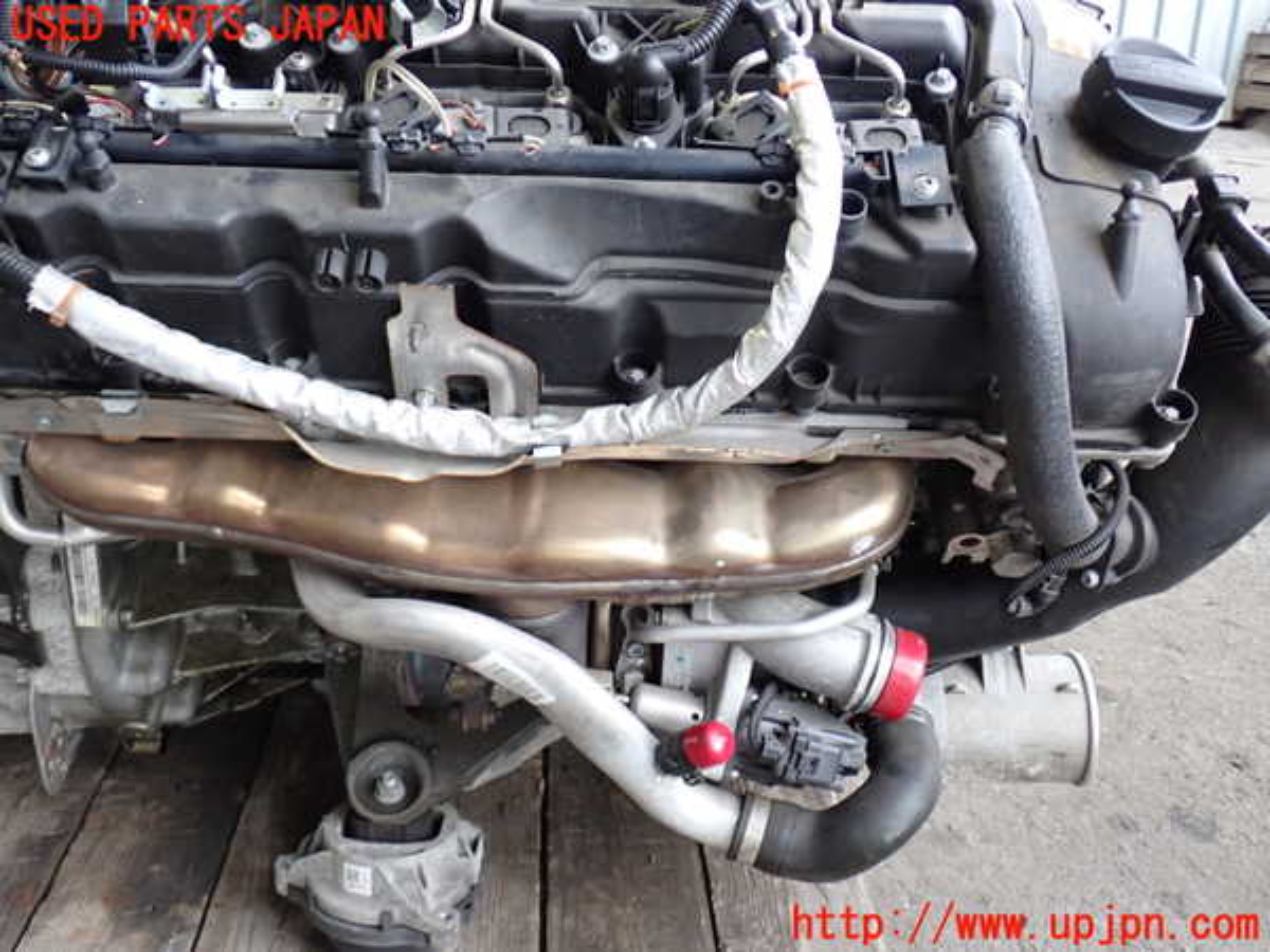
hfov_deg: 51.4
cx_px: 635
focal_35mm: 36
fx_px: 1321
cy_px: 476
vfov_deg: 39.7
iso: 250
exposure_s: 1/40
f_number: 2.5
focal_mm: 6.37
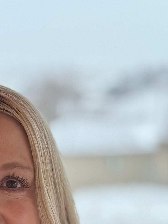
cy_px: 291
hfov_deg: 9.4
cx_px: -23
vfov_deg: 12.3
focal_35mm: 156
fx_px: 1010
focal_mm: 6.86
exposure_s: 1/60
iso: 160
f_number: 1.78
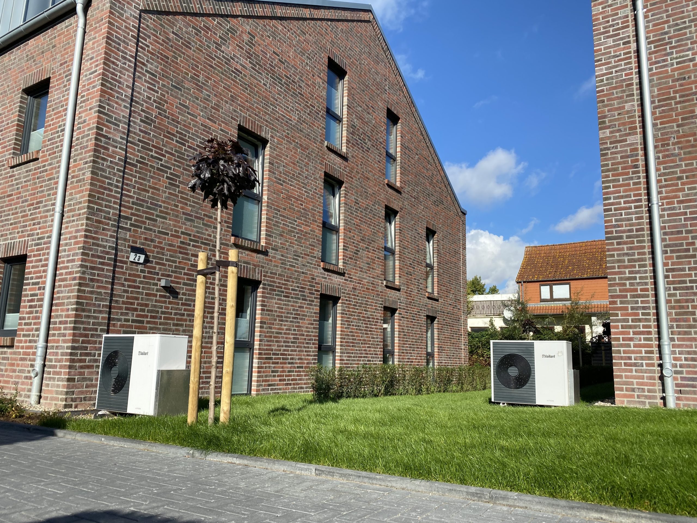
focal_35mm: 26
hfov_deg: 67.3
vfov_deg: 53.1
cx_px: 348
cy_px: 262
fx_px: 524
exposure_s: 1/2268
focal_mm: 4.25
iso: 32
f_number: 1.8
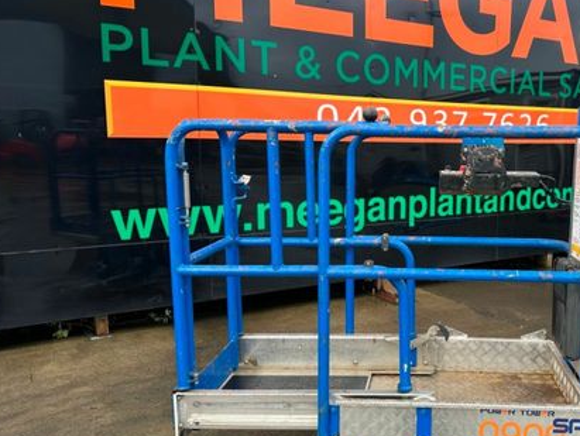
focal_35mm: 35
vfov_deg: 40.7
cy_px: 230
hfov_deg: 51.0
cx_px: 413
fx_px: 587
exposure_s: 1/1095
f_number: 1.78
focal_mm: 6.86
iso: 80
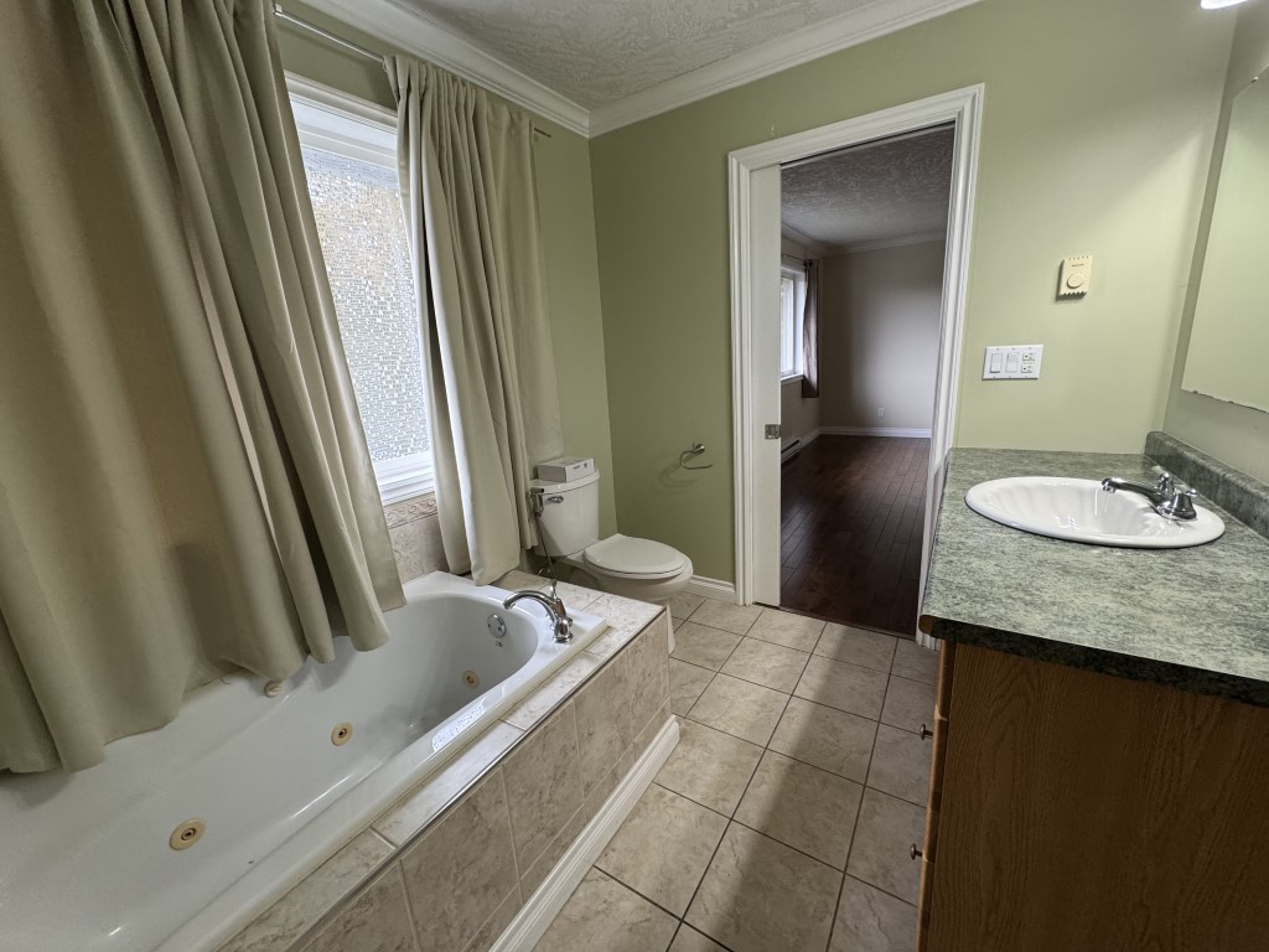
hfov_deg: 102.1
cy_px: 476
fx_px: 513
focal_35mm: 14
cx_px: 634
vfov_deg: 85.7
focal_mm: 2.22
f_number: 2.2
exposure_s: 1/120
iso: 200
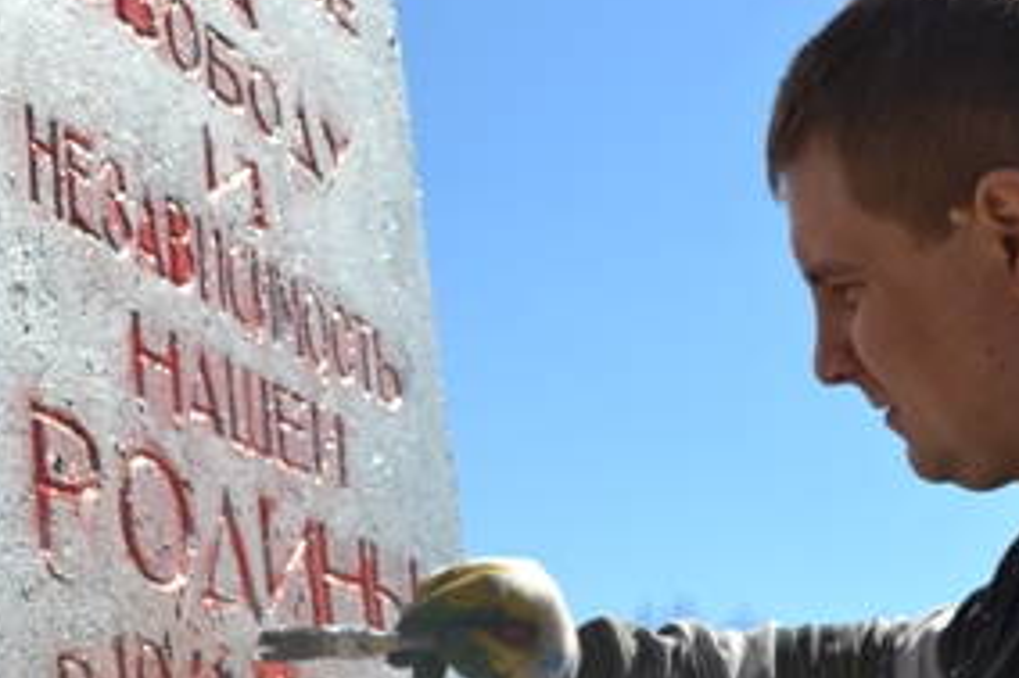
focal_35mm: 76
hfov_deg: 26.5
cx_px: 664
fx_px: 2150
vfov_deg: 17.8
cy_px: 509
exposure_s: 1/200
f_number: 7.1
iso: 100
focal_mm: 32
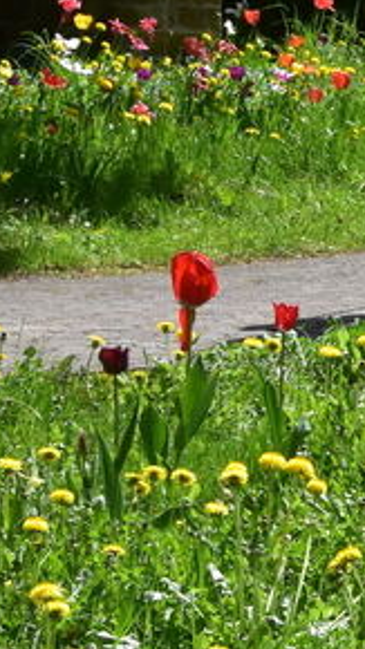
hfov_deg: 5.5
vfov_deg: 10.4
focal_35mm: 208
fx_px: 3581
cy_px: 371
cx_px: 999
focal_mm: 32
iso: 1250
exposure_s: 1/800
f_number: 14
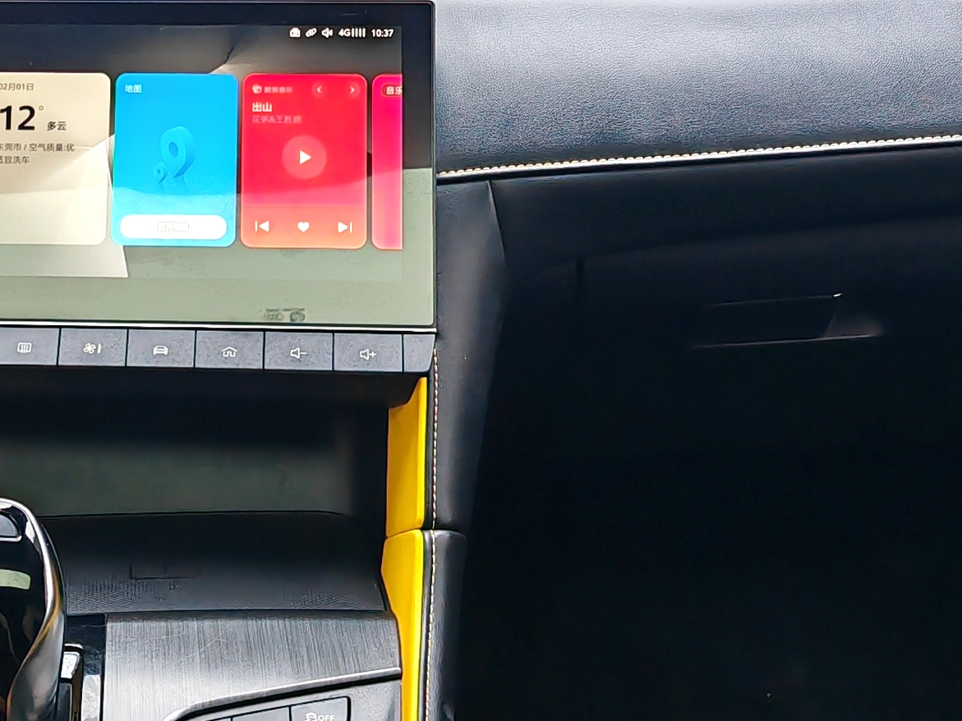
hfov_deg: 20.7
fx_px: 2584
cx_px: 100
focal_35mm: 93
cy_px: 163
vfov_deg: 15.8
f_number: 1.6
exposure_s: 1/52
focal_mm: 7.62
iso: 100
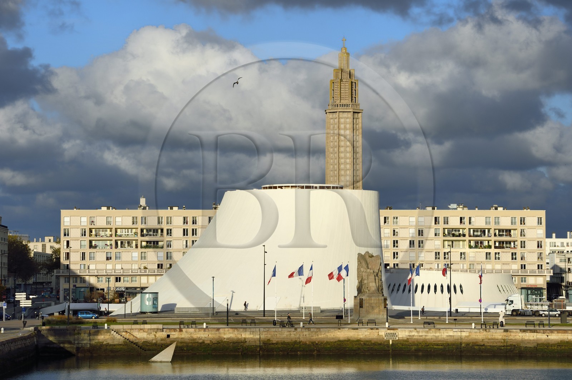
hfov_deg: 16.4
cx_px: 286
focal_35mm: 125
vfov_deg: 10.9
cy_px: 190
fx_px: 1984
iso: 200
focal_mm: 125
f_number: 13
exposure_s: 1/320
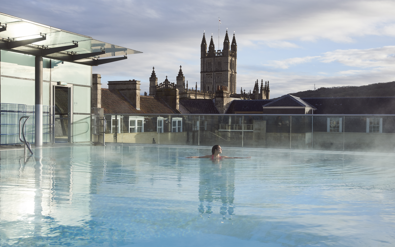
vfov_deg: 29.9
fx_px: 463
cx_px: 197
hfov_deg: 46.2
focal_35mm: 43
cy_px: 131
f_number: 5.6
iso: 400
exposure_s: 1/1250
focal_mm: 42
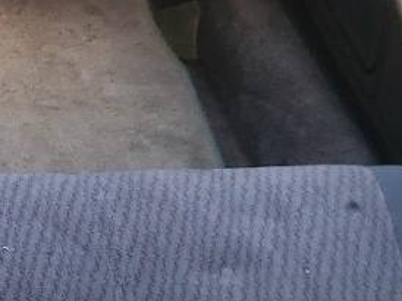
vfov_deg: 9.7
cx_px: -458
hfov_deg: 11.4
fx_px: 1764
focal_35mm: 152
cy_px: 94
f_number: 1.5
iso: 50
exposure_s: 1/182
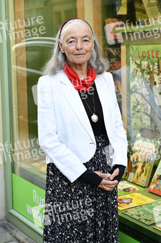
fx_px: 356
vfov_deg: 37.5
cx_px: 80
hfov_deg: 25.5
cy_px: 122
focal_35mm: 53
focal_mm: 53
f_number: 4
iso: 1600
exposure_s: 1/400
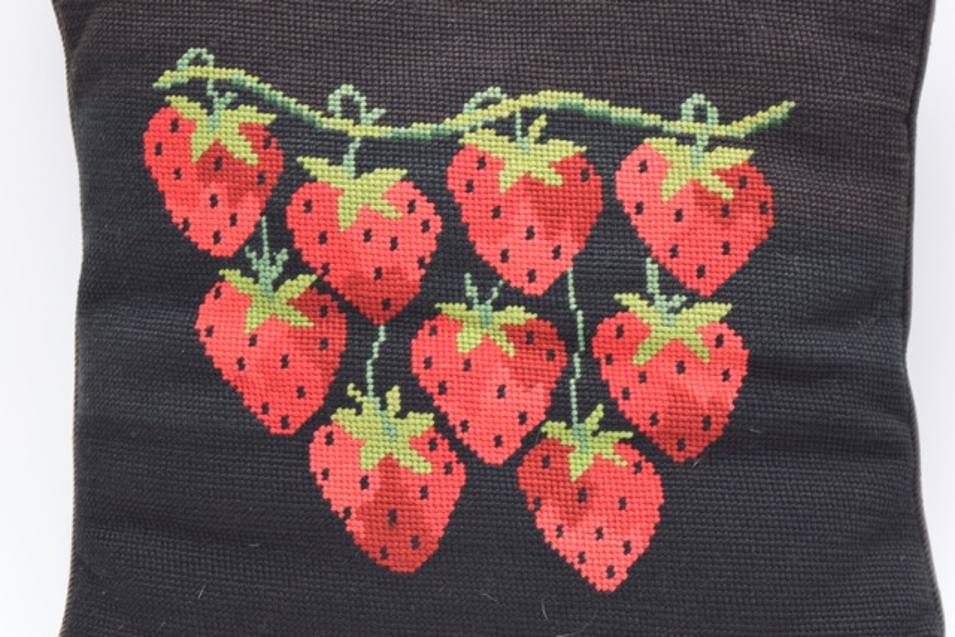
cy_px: 318
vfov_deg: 16.6
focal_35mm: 82
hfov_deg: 24.6
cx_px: 478
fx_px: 2189
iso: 1600
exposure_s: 1/125
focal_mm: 55
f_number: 5.6
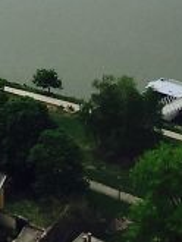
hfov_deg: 8.9
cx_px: -85
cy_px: -247
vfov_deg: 10.9
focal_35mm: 164
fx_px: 1148
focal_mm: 4.15
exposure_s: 1/4950
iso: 32
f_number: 2.2
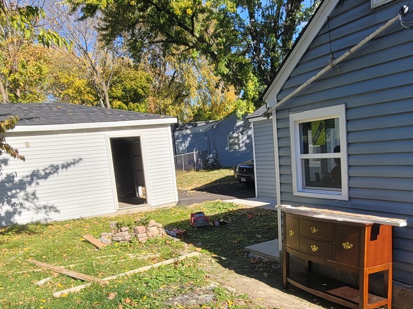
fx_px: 346
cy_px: 217
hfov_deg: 61.4
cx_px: 237
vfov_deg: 47.1
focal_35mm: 29
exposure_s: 1/1325
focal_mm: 2.2
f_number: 2.2
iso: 64
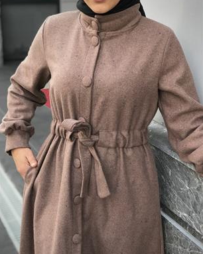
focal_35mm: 60
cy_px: 128
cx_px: 102
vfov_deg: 31.5
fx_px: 451
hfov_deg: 25.4
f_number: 2.8
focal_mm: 6.6
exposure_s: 1/50
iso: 25
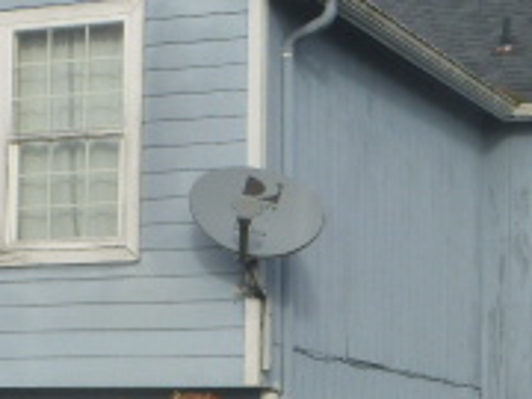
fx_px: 2136
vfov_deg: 10.7
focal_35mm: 139
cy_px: 260
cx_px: 62
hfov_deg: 14.1
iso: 160
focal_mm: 6.9
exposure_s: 1/800
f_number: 3.9
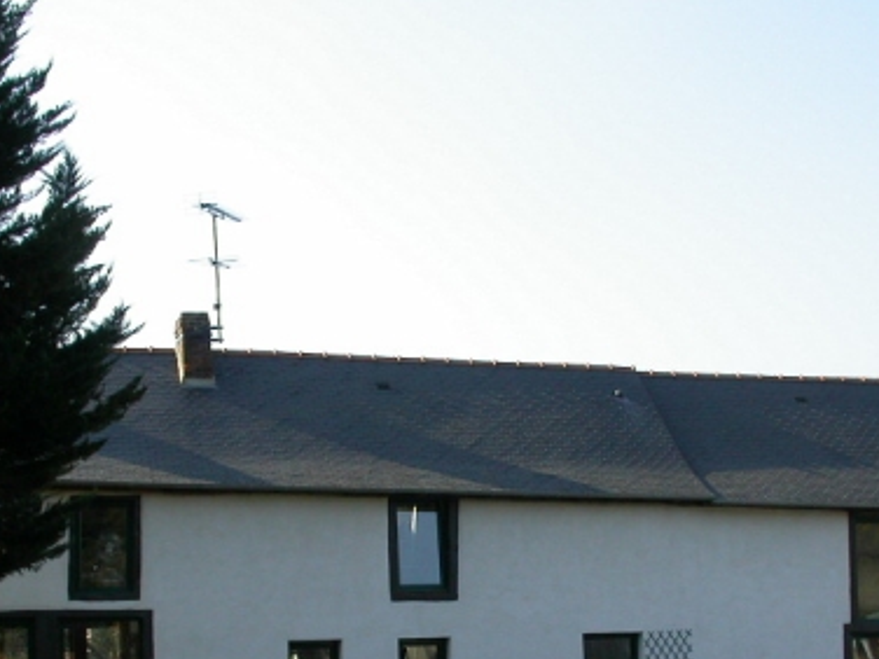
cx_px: 444
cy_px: 559
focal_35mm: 69
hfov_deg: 28.2
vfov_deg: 21.0
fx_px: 1752
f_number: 6
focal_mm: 7.85
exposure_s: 1/228
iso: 100
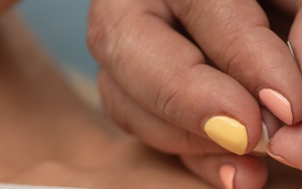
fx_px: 2378
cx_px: 106
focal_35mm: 289
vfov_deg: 4.5
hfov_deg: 7.3
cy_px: 106
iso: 64
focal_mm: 105
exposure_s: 1/250
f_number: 4
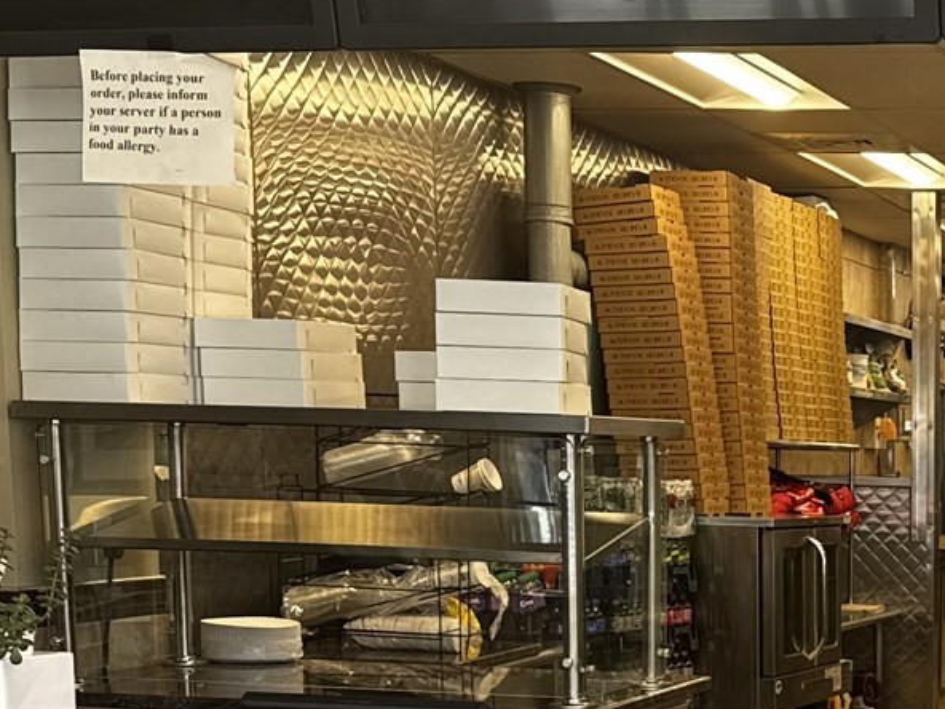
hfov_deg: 22.1
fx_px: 2266
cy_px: 819
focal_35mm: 83
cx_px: 1070
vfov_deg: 17.1
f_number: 1.78
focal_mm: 6.76
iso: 100
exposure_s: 1/121
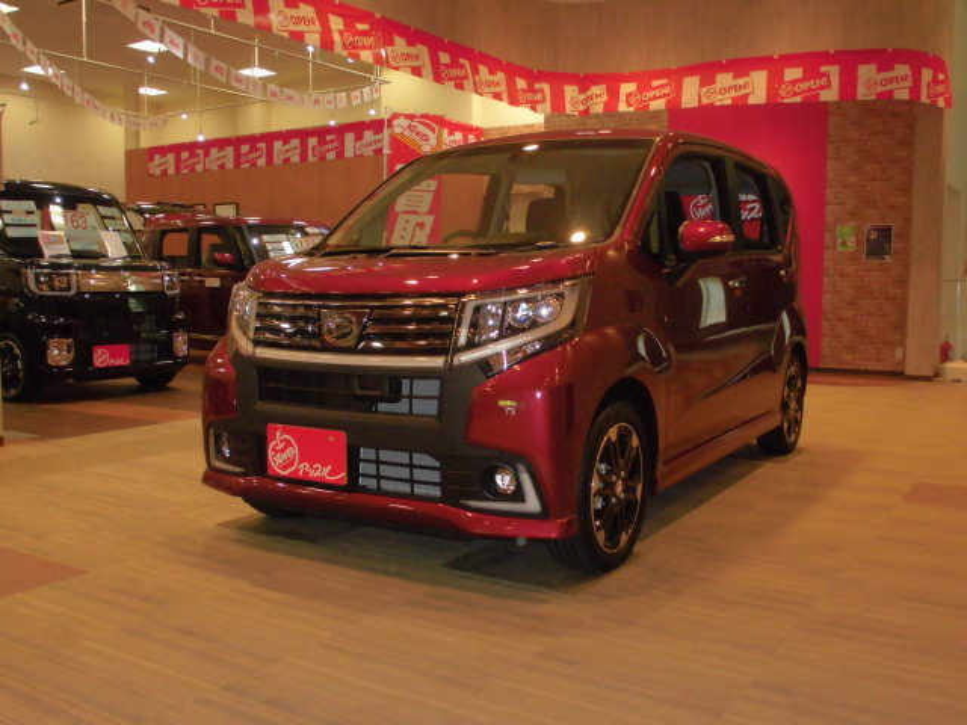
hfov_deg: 54.0
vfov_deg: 41.8
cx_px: 484
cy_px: 362
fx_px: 950
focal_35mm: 34
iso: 200
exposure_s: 1/60
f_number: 4
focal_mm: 6.1
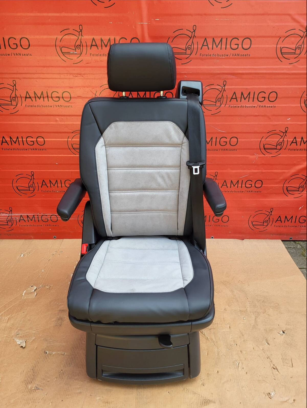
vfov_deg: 67.3
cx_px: 154
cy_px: 204
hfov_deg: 53.1
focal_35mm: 26
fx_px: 307
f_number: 1.8
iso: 40
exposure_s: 1/220
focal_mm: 5.4
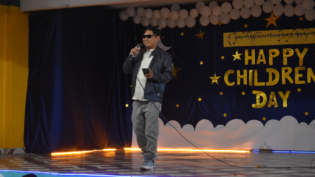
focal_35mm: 76
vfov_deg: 15.9
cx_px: 157
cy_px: 90
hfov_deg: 27.9
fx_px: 635
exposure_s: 1/500
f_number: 5.3
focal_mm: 48
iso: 3200
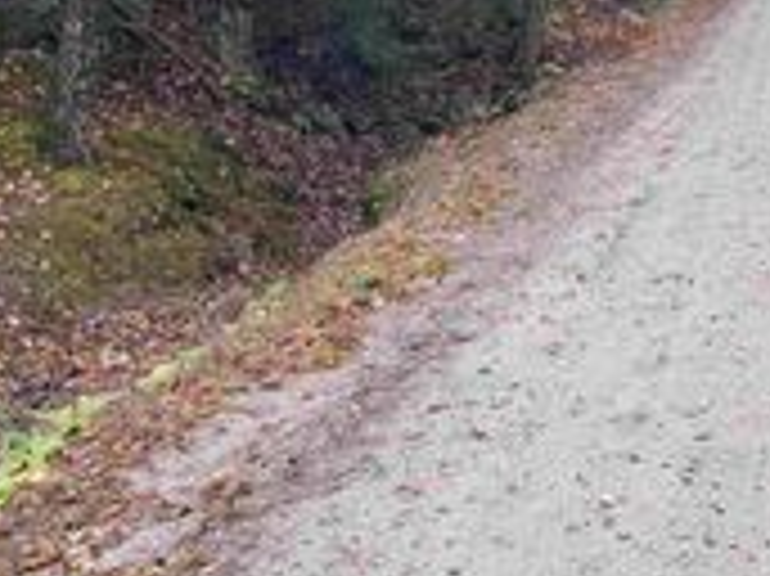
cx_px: 558
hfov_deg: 25.4
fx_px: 1689
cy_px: -178
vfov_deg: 18.0
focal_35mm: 76
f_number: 1.8
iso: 50
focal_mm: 5.4
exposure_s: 1/120
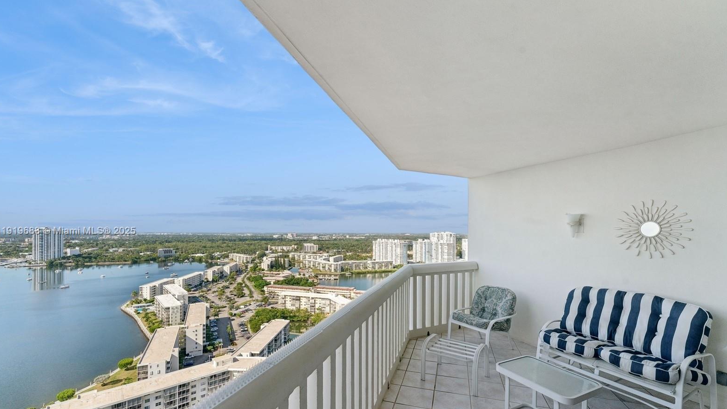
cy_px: 232
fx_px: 289
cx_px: 359
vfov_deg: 70.2
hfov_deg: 103.0
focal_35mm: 15
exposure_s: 1/640
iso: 250
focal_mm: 14
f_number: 9
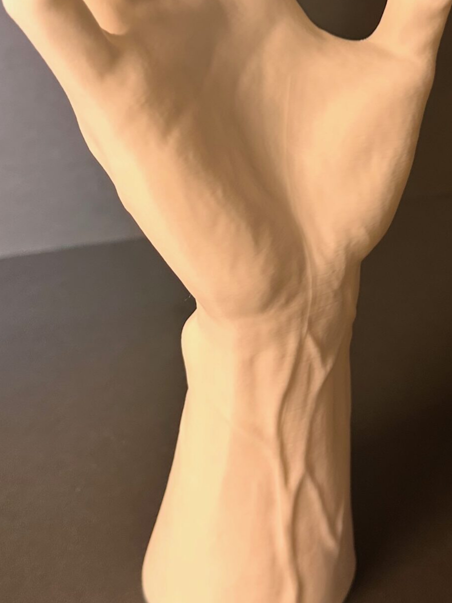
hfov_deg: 28.5
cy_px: 211
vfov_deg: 37.2
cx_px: 262
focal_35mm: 51
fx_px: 888
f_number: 1.78
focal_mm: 6.86
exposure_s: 1/60
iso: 400
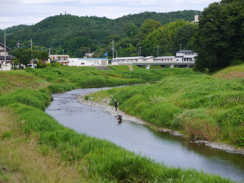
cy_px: 95
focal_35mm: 87
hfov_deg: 22.5
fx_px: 613
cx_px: 123
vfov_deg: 17.0
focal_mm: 42
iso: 160
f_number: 7.1
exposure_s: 1/200
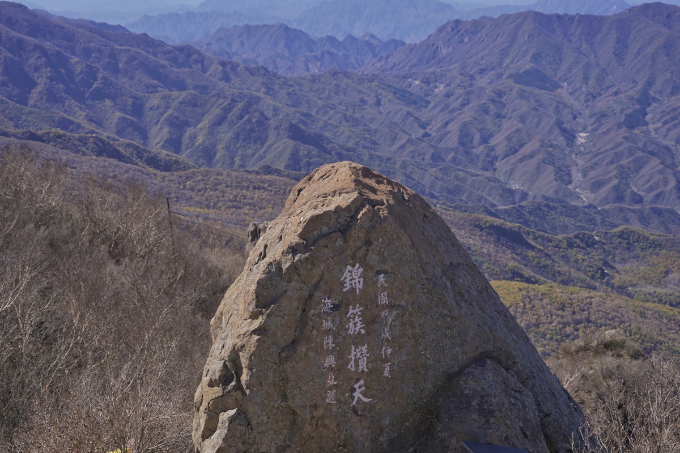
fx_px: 925
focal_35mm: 49
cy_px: 226
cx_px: 340
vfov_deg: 27.5
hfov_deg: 40.3
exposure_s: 1/640
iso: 125
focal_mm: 49
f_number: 5.6
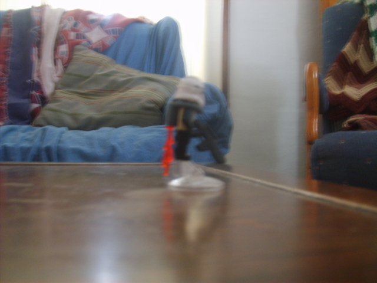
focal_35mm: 35
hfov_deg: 52.6
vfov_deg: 40.7
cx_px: 188
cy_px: 142
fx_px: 381
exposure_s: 1/3
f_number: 2.8
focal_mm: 5.8
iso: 139
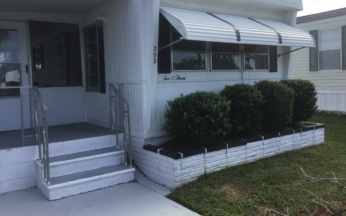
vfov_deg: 38.2
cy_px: 89
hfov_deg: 58.2
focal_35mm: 33
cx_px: 173
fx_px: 311
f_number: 2.4
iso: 25
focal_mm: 3.3
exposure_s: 1/791
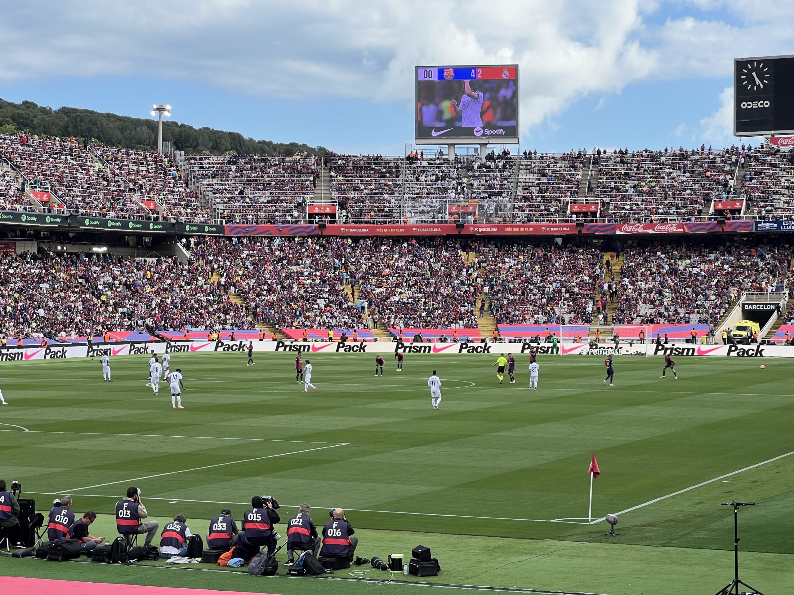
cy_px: 298
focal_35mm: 77
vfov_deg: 19.1
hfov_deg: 25.3
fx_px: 1766
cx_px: 397
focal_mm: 9
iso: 32
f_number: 2.8
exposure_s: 1/506
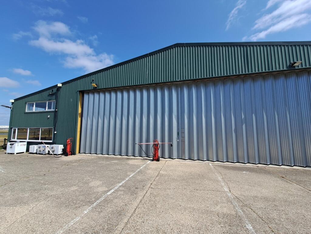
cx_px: 156
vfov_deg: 89.9
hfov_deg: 106.2
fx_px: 117
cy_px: 117
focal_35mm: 13
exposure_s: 1/1435
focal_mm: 1.42
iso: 40
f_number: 2.2
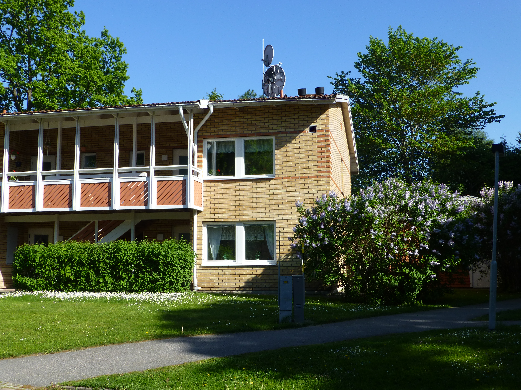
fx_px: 617
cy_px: 195
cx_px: 260
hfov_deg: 45.8
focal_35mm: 41
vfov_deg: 35.1
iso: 100
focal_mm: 7.4
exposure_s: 1/640
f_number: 3.9
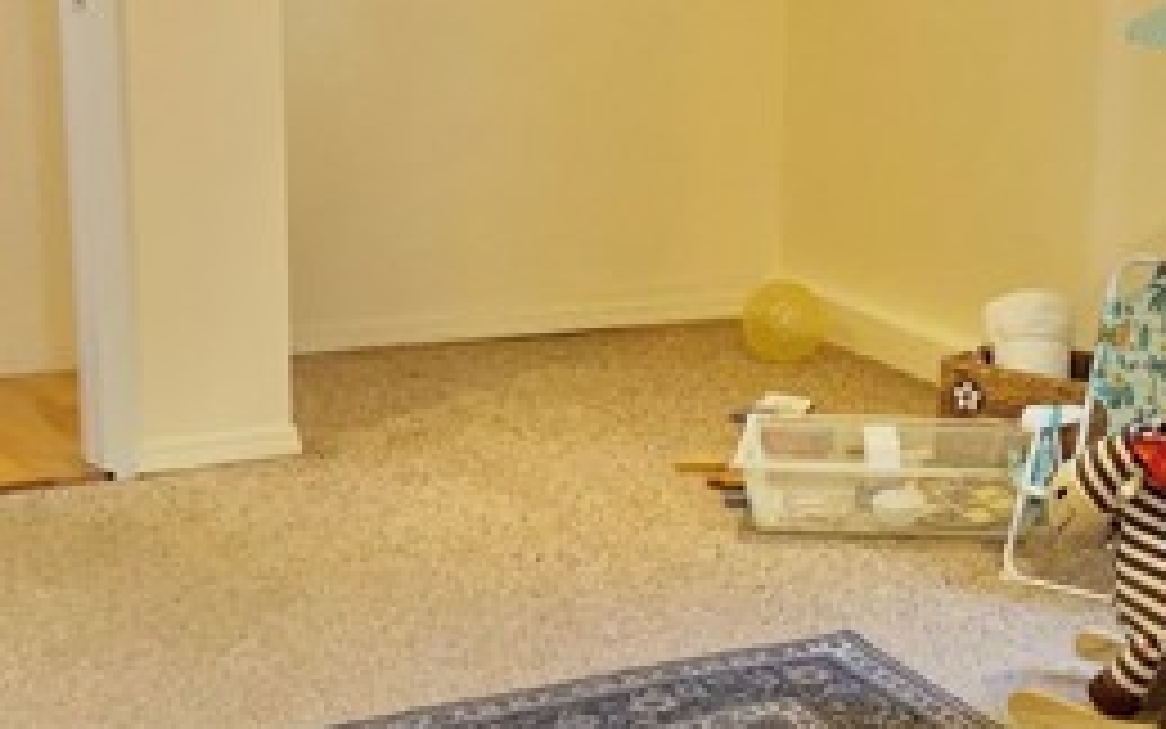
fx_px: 2416
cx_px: 1008
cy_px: 342
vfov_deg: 17.2
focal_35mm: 76
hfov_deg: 26.4
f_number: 1.8
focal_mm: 3
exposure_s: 1/60
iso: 20
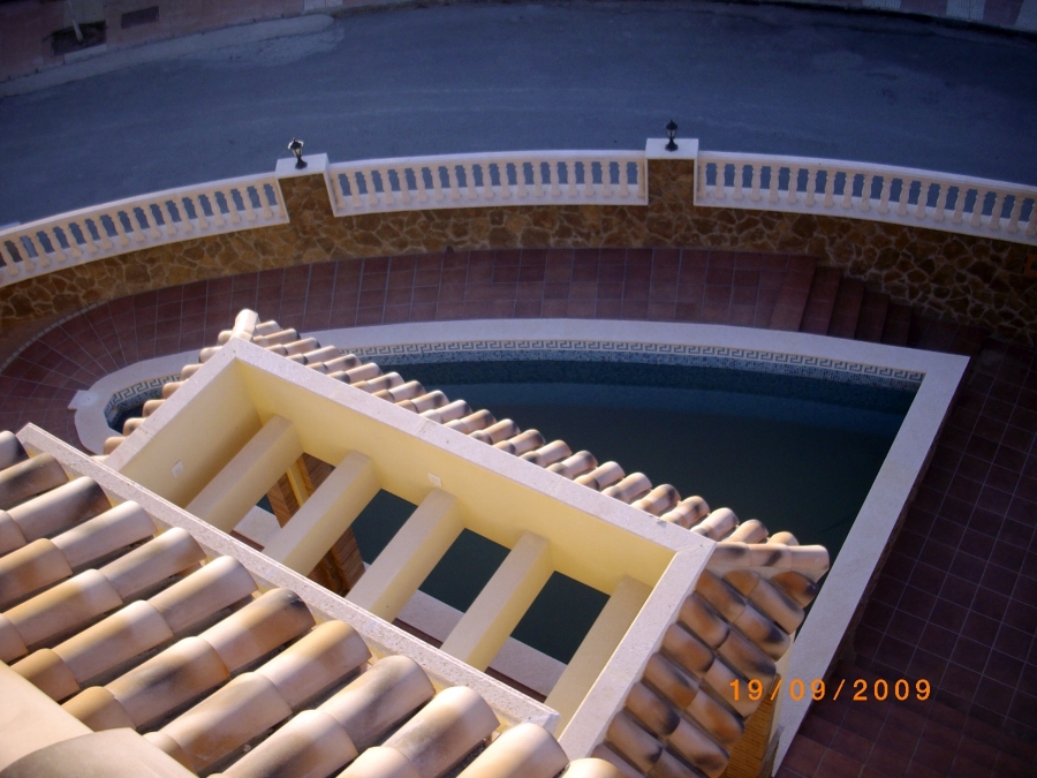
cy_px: 389
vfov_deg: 38.7
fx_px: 1108
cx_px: 518
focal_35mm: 37
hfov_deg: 50.1
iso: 80
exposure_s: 1/320
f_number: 2.8
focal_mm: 6.2
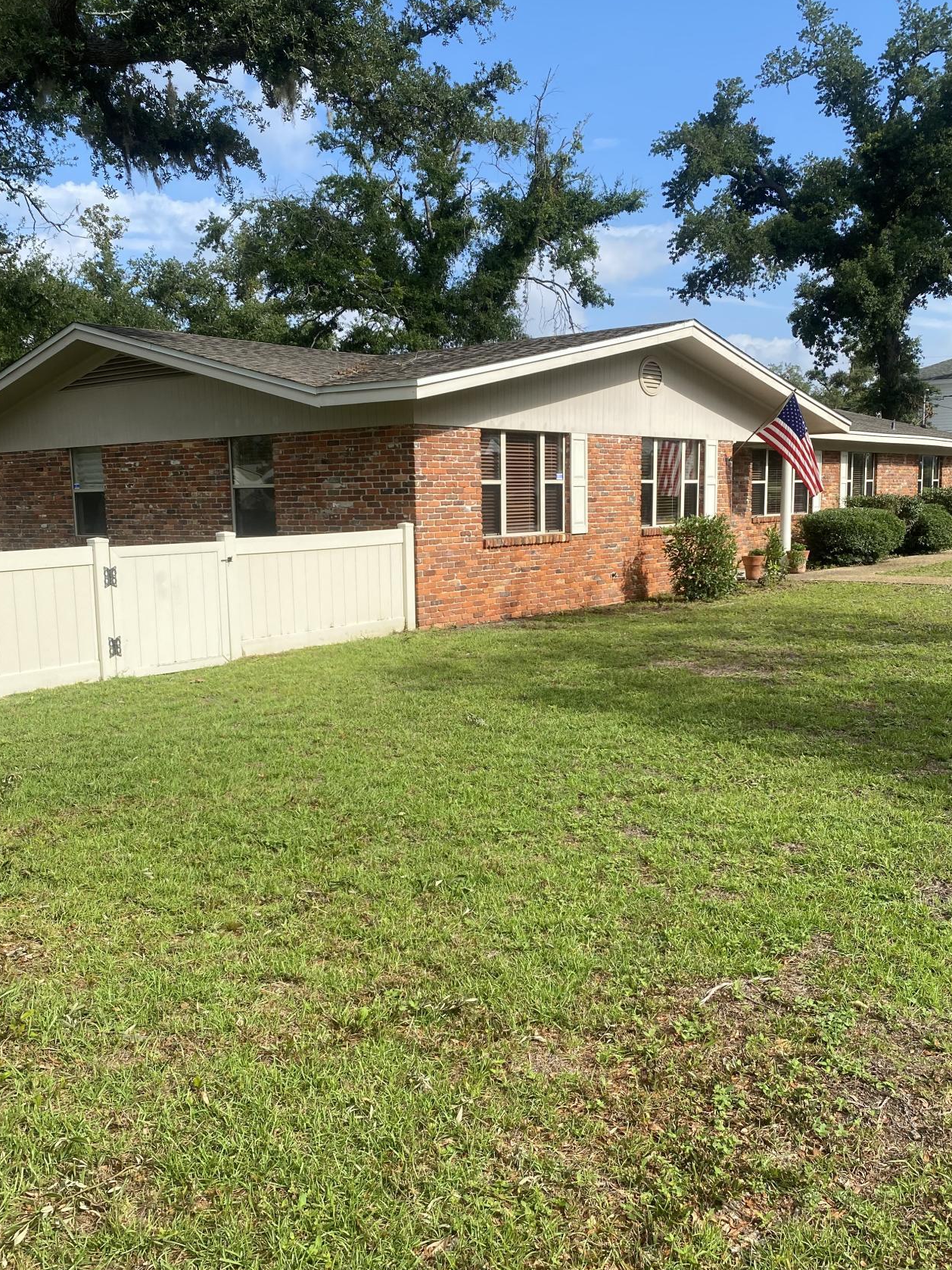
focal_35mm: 31
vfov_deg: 58.3
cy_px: 676
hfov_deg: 45.4
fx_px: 1137
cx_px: 486
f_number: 1.8
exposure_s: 1/2183
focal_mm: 4.25
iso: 32
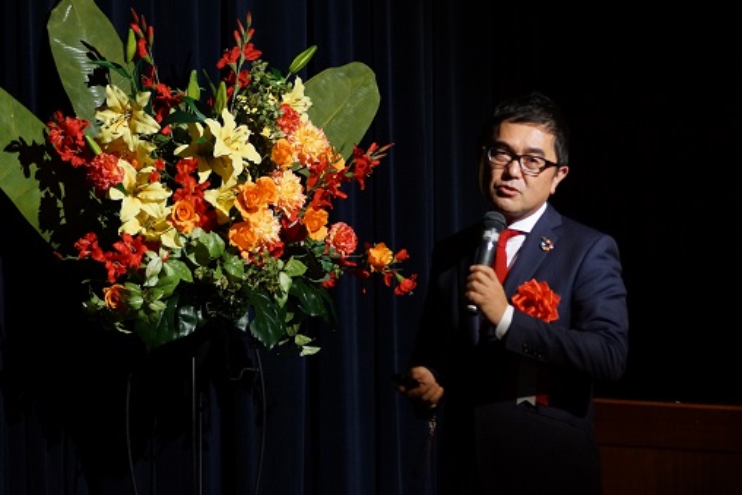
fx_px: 6185
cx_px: 371
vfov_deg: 4.6
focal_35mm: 300
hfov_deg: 6.9
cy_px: 248
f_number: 5.6
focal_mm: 200
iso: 1600
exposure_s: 1/50
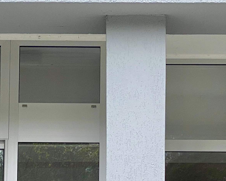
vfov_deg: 8.9
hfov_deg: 11.1
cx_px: 112
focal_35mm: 174
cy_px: 157
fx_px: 1164
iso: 20
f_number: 2
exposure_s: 1/615
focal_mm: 6
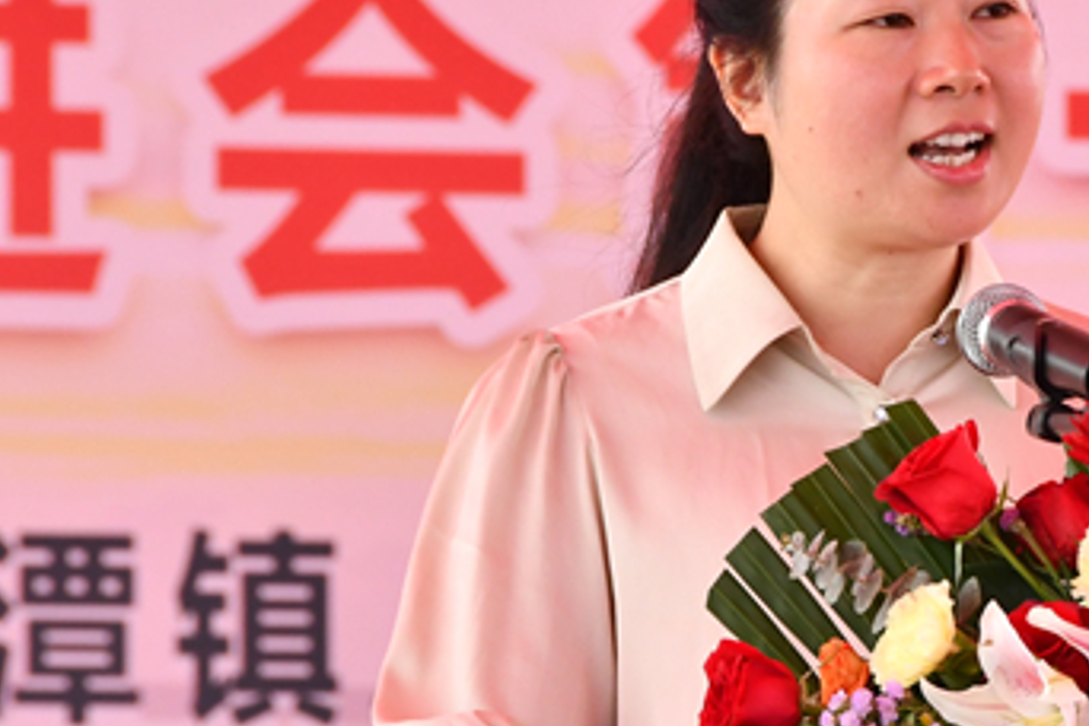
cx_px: 1099
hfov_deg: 3.1
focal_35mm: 672
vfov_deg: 2.0
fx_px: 20326
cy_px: 503
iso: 1000
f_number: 9
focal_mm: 170
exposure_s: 1/250
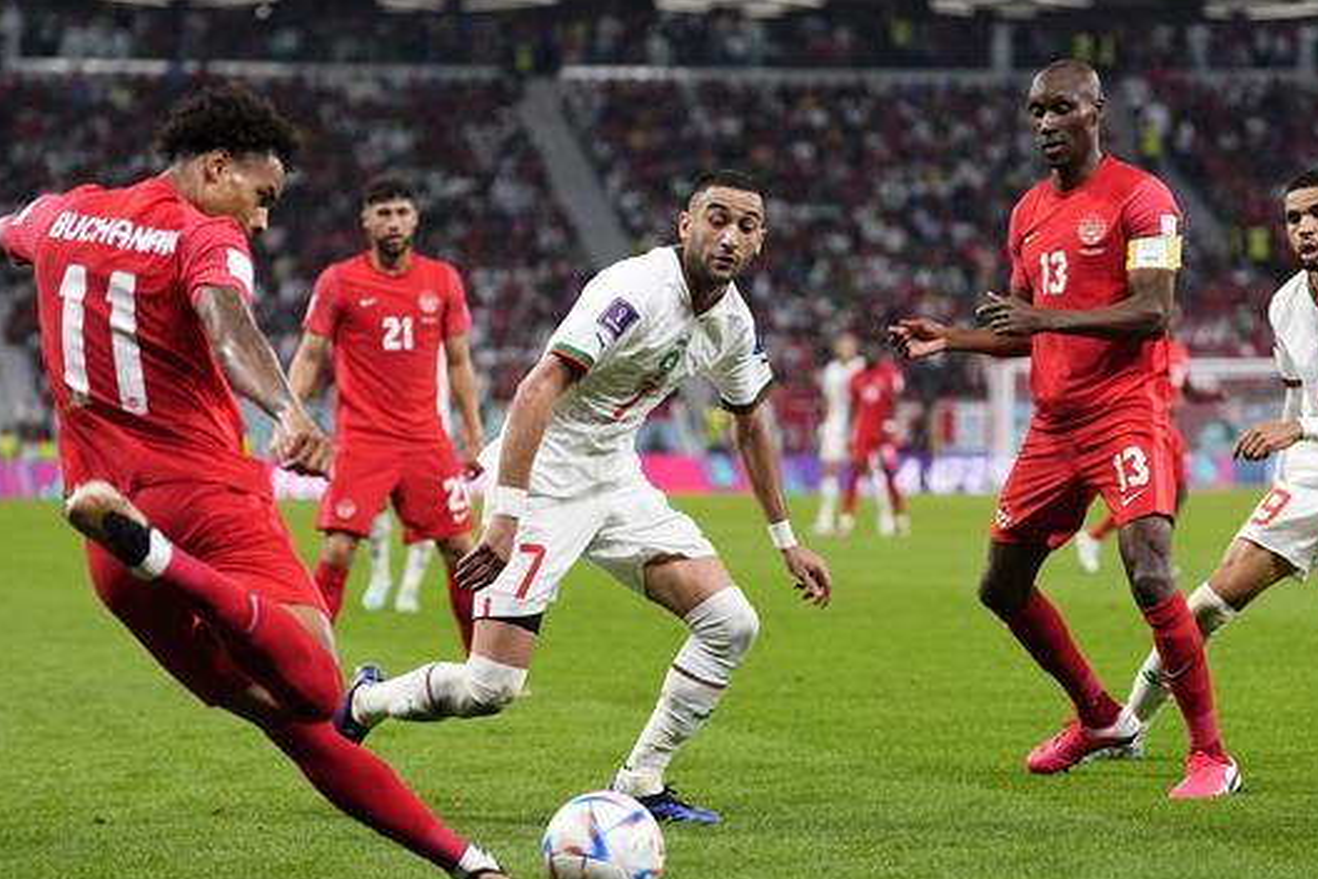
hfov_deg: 15.4
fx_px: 4869
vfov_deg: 10.3
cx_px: 724
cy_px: 451
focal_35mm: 133
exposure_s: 1/2049
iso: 2000
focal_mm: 108
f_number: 2.8
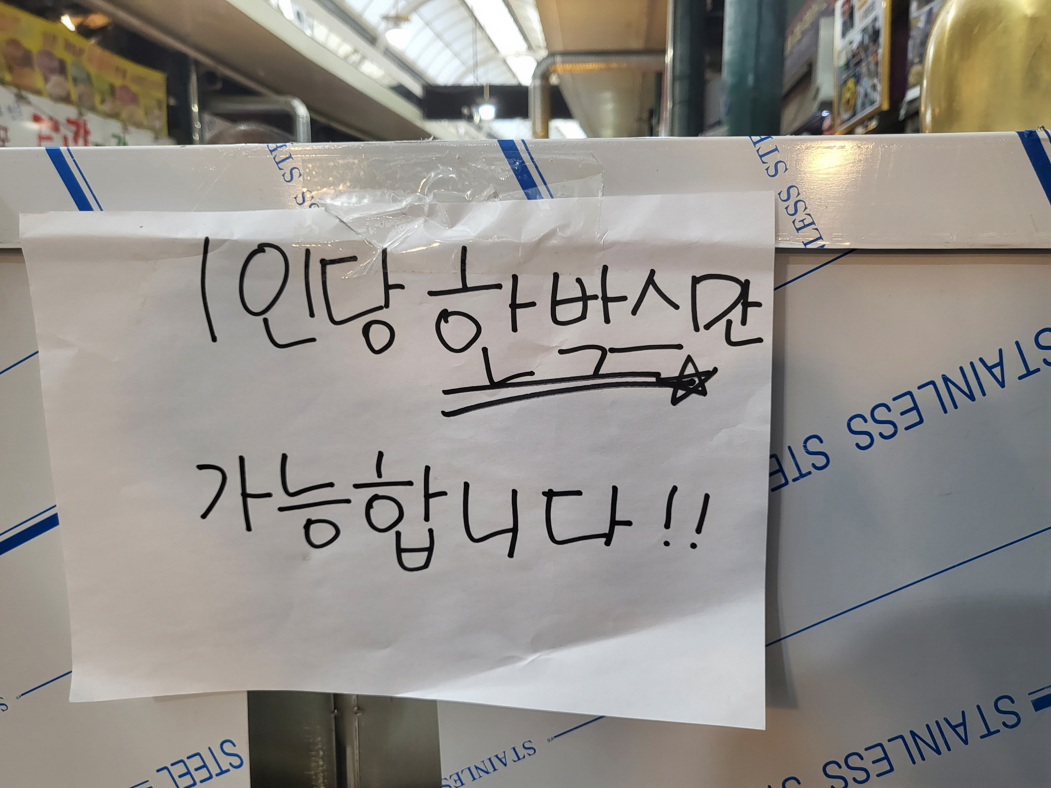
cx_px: 526
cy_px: 394
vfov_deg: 53.1
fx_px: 789
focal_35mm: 26
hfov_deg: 67.3
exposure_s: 1/120
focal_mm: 4.25
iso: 100
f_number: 1.8
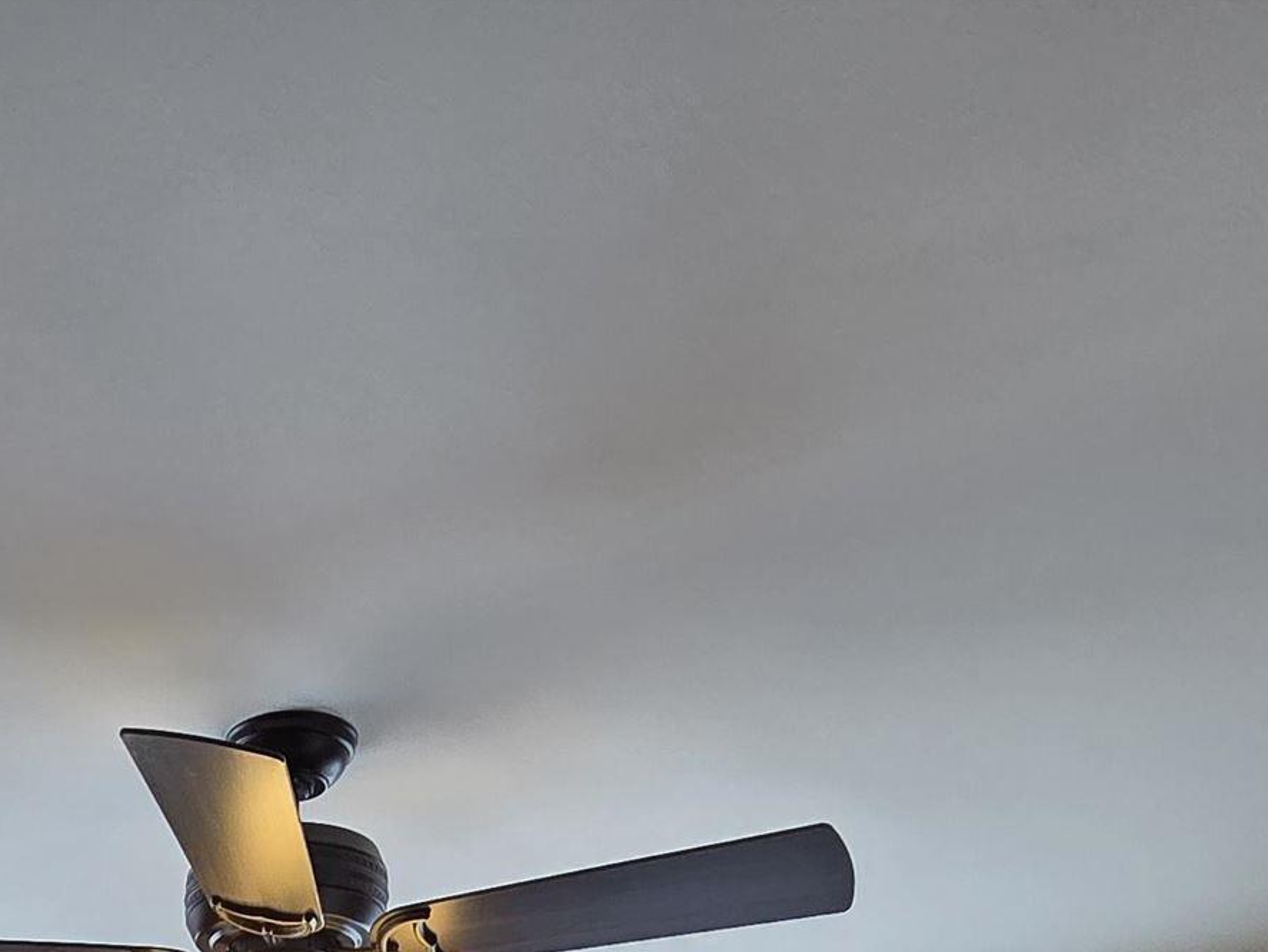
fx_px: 1649
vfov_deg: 22.2
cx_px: -3
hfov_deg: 37.5
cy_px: 1638
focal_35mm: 45
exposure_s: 1/120
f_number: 2.2
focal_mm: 2.2
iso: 64
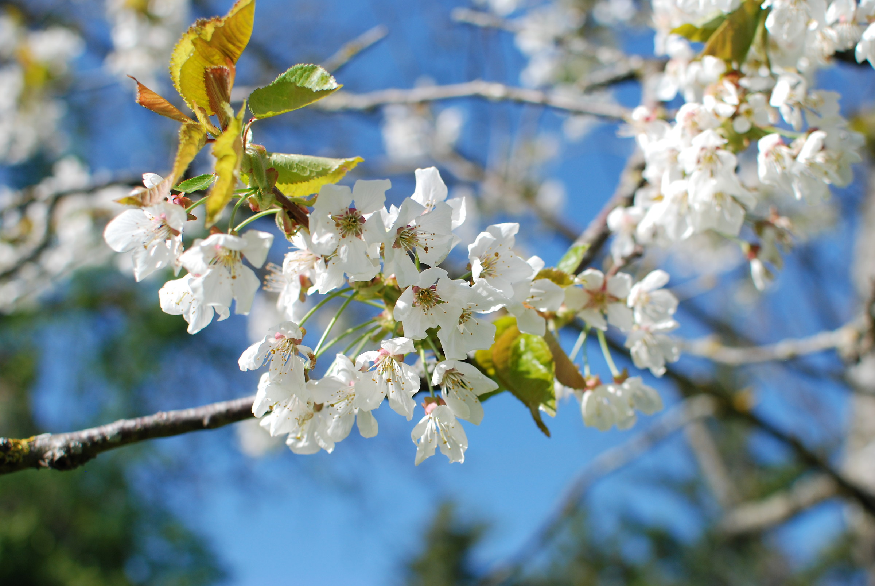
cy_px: 293
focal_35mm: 52
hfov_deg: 37.8
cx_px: 438
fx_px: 1277
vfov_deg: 25.8
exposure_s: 1/1600
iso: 200
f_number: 4
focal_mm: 35
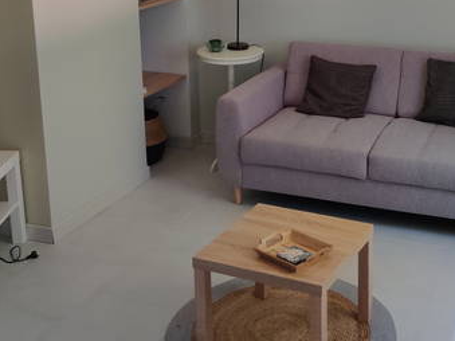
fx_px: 828
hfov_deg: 30.4
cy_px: 51
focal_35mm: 63
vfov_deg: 22.8
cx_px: 313
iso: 125
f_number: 1.75
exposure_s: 1/50
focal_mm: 4.75
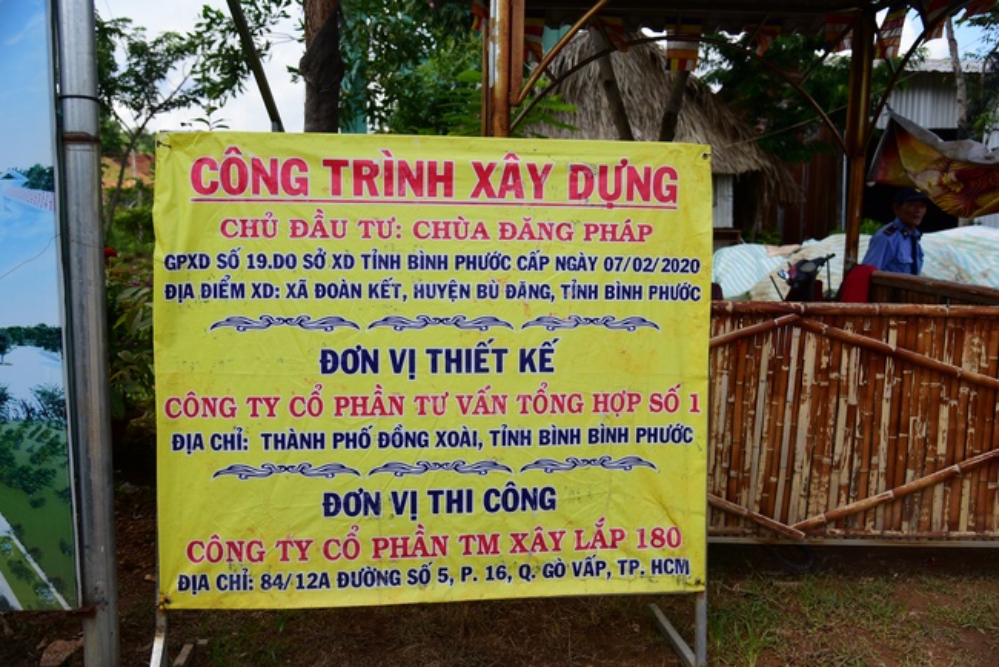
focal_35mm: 32
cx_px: 500
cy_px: 334
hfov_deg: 58.7
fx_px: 888
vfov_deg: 41.2
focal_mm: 32
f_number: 4
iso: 320
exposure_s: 1/2000
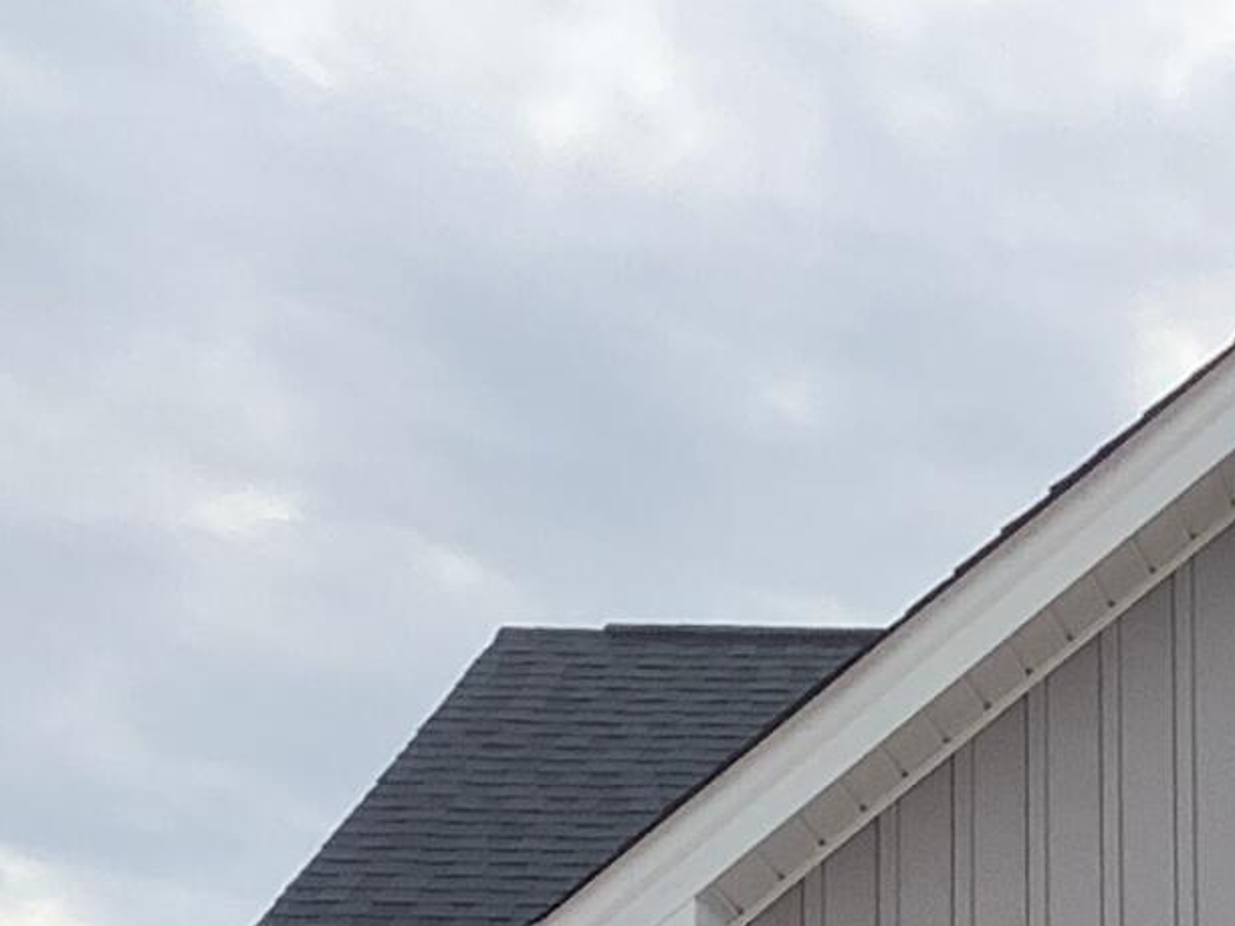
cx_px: 2218
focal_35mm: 152
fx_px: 5423
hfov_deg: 12.0
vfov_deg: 8.9
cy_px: 2183
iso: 25
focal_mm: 3.3
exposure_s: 1/791
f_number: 2.4
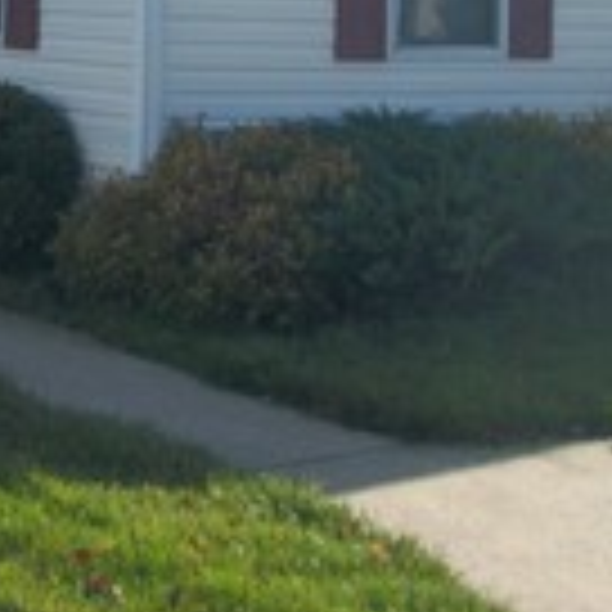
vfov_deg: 16.1
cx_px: 99
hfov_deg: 16.6
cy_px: -130
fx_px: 2080
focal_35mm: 104
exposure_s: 1/160
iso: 80
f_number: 8.8
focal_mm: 5.7
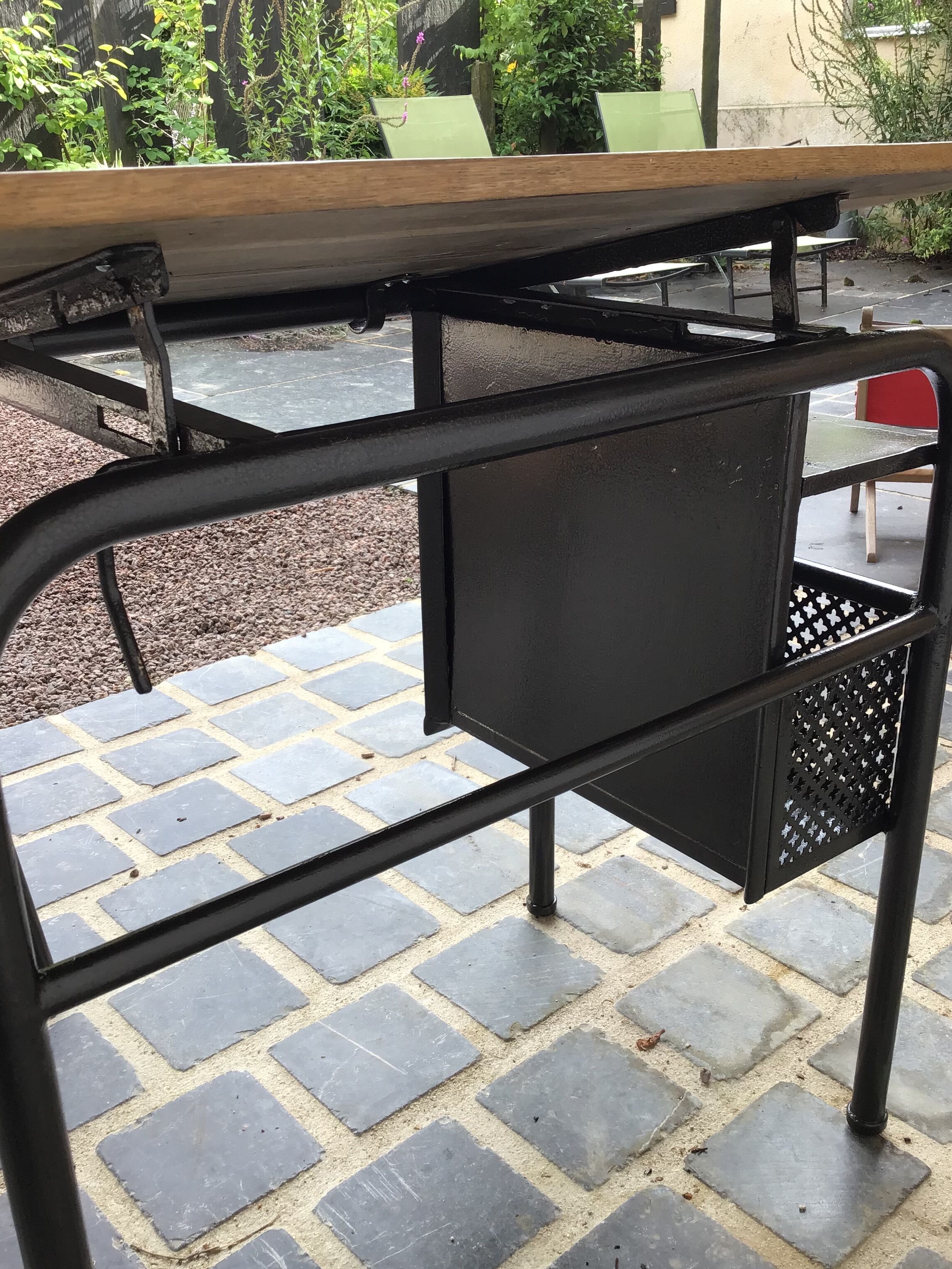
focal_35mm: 33
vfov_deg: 55.3
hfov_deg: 42.9
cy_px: 623
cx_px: 504
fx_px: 1210
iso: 25
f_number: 2.4
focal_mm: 3.3
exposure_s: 1/102
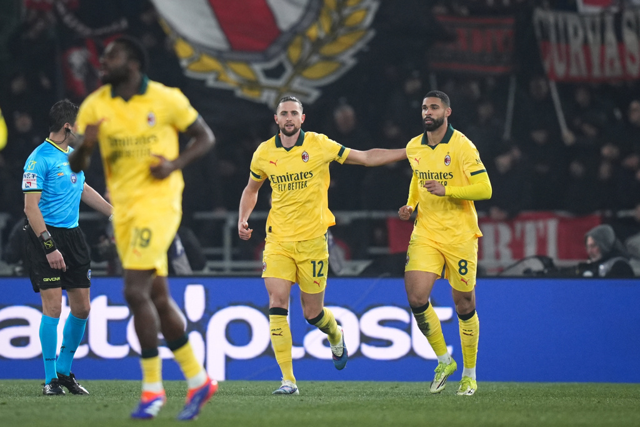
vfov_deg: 3.4
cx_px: 320
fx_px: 7112
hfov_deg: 5.2
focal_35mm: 400
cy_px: 214
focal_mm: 400
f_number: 3.2
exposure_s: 1/1600
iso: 2000
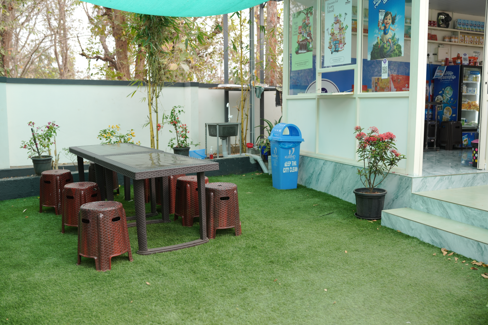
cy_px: 162
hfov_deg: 54.4
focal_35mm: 35
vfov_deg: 37.9
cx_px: 244
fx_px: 474
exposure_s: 1/250
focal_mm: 35
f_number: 3.2
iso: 320
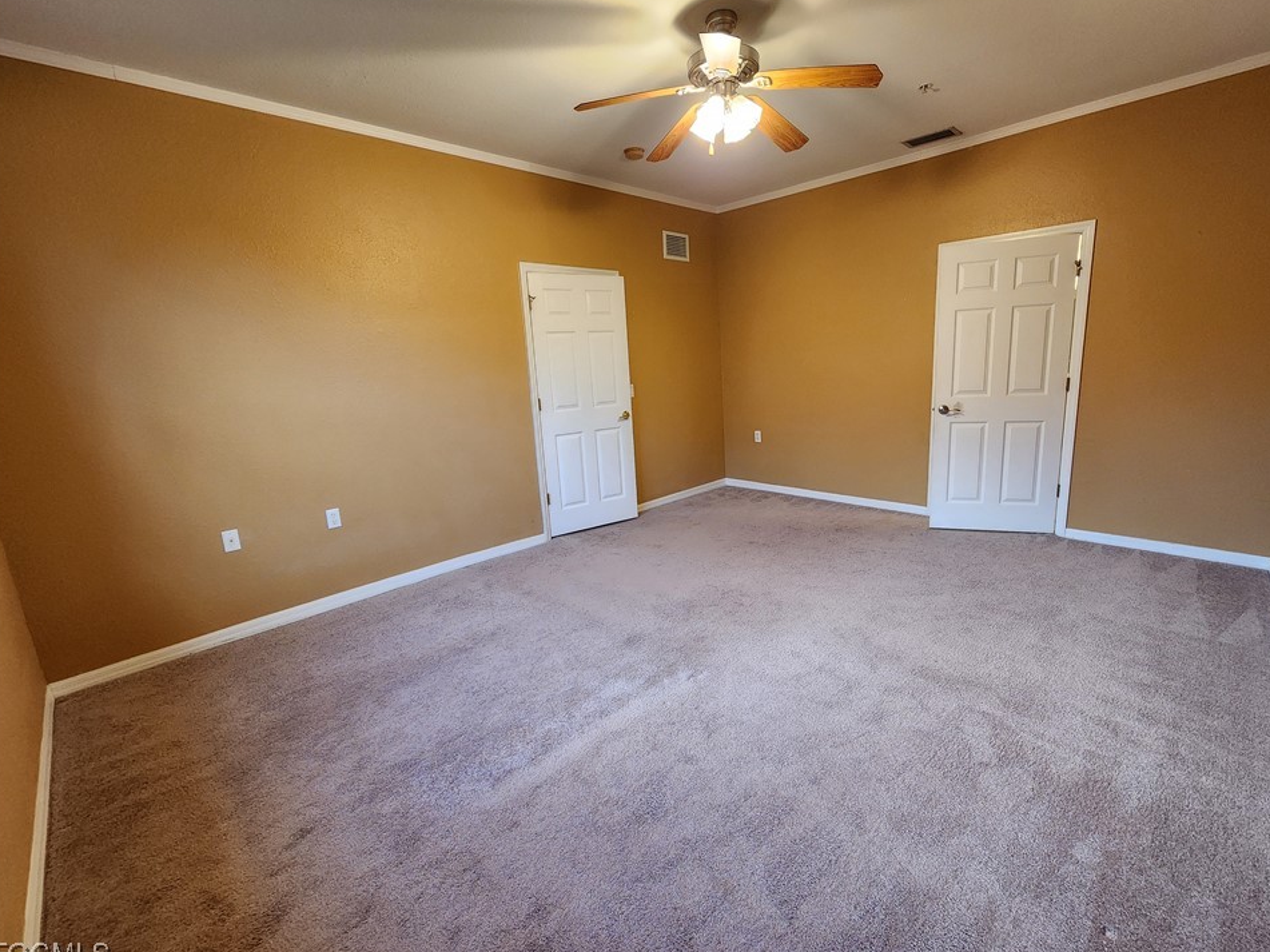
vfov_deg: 85.7
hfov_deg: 102.0
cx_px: 666
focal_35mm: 14
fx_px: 514
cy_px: 471
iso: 250
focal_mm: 2.2
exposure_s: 1/60
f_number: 2.2
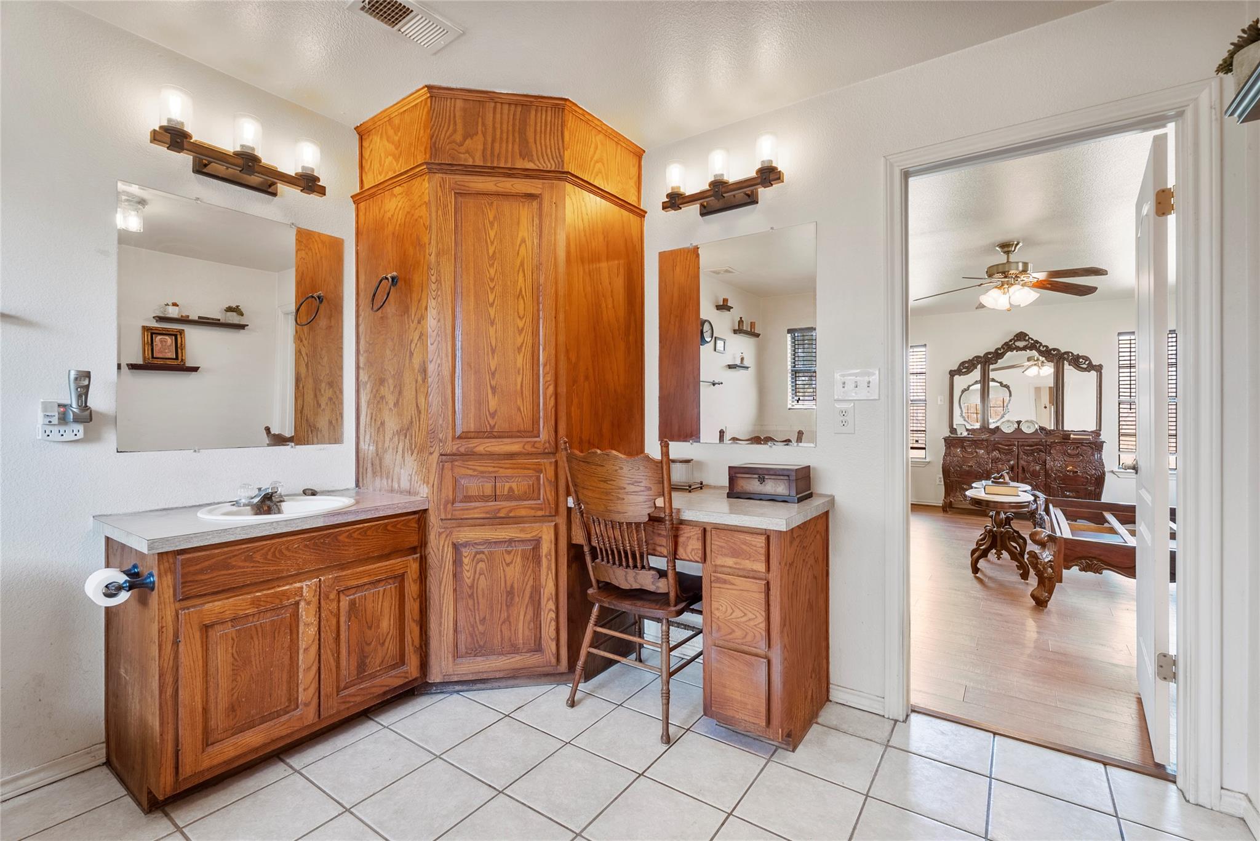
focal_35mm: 16
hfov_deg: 96.7
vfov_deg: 73.8
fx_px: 560
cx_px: 630
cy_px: 420
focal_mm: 16
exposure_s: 8
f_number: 7.1
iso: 160
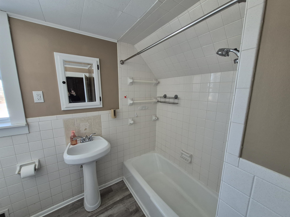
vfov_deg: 89.9
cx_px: 145
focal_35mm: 13
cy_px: 108
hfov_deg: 106.2
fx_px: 109
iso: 200
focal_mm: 1.74
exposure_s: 1/60
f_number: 2.2
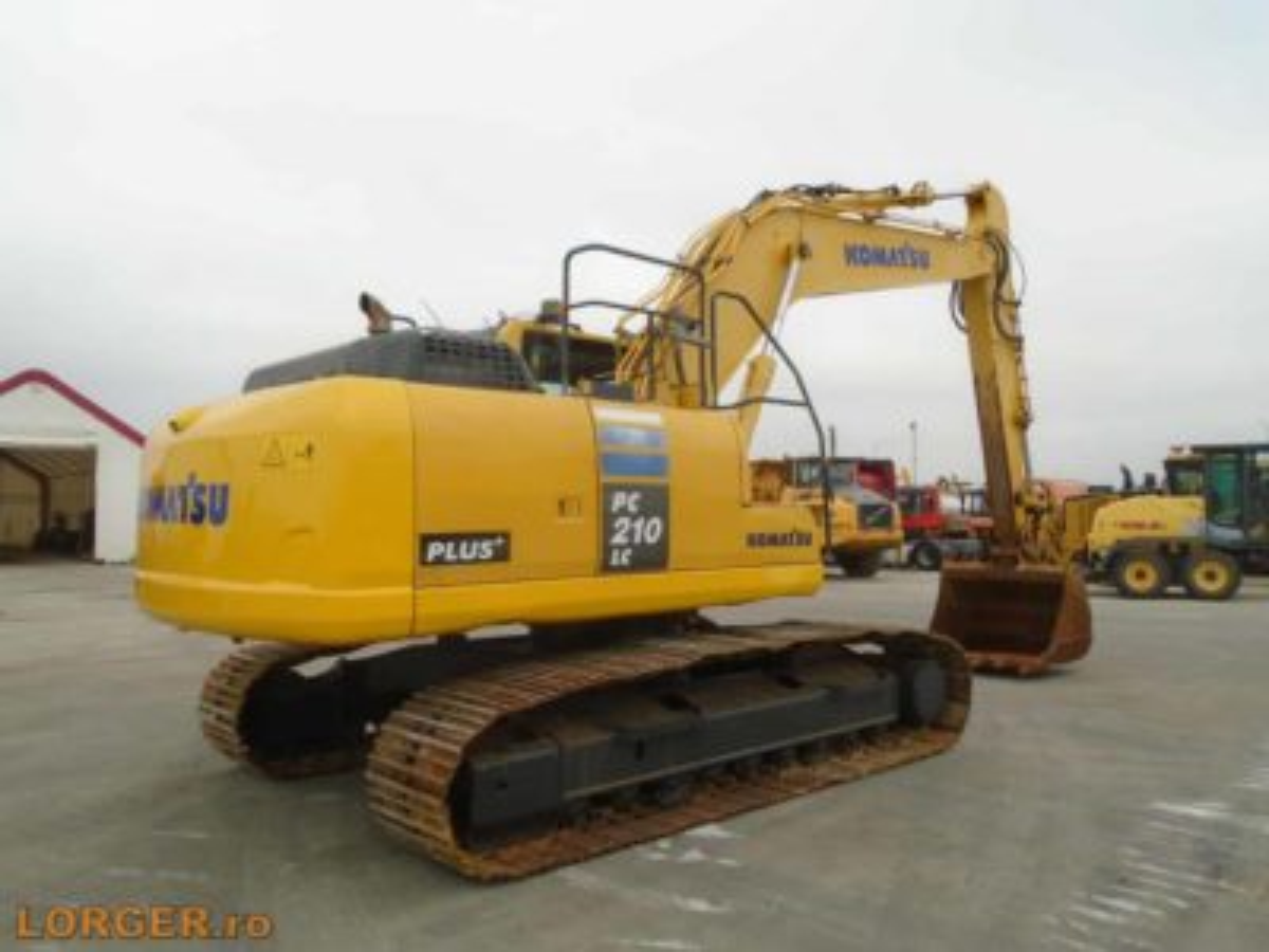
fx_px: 953
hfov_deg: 67.3
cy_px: 476
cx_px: 634
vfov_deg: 53.1
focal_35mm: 26
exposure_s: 1/400
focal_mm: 4.6
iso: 100
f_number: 3.2
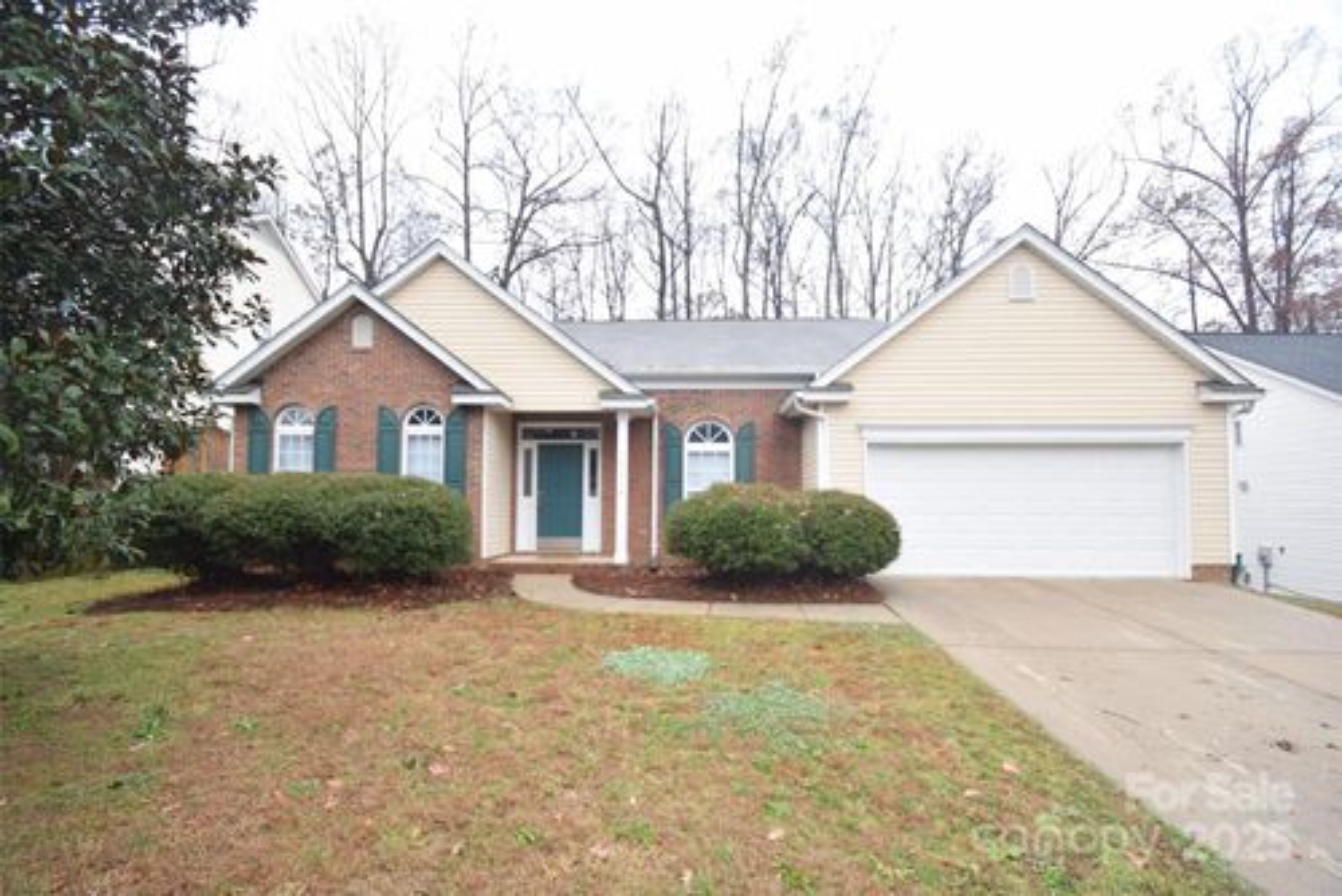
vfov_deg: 77.4
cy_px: 448
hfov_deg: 100.4
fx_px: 559
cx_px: 671
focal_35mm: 15
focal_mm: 10
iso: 400
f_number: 5.6
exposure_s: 1/125
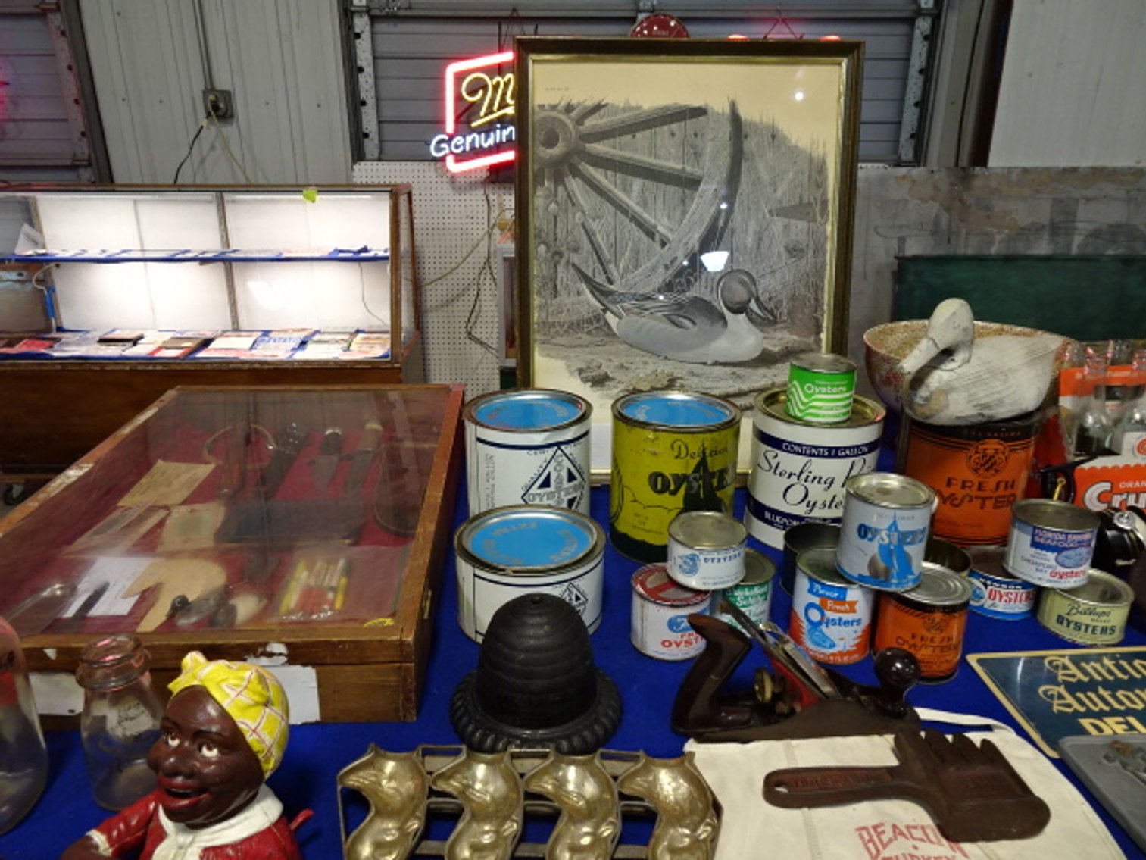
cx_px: 573
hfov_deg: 71.6
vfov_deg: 56.8
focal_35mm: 24
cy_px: 430
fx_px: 795
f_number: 3.5
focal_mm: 4.1
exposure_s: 1/30
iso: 250
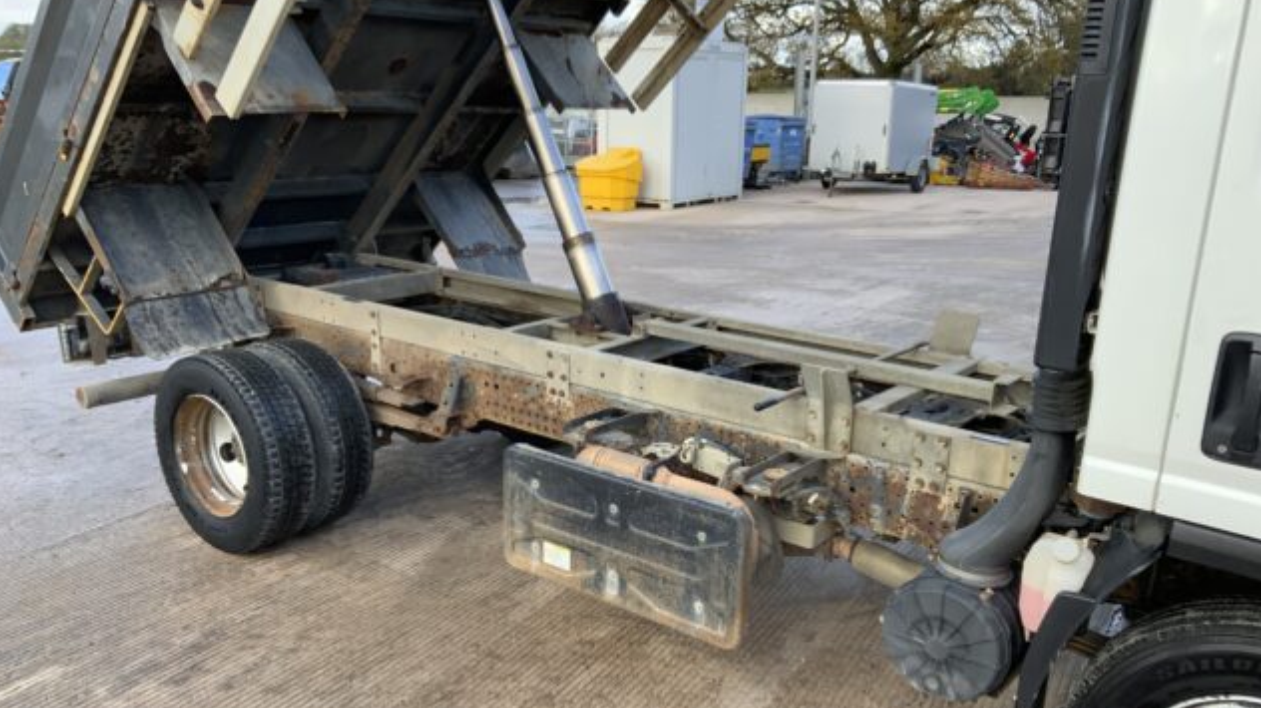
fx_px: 1070
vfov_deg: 36.5
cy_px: 419
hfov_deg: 61.0
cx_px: 627
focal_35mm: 32
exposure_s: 1/217
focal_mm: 3
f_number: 1.8
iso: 16
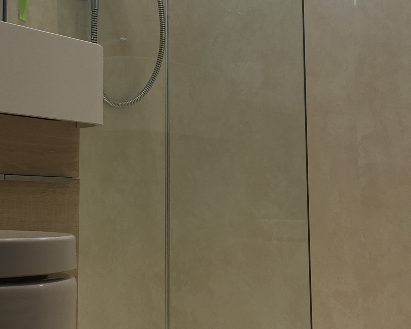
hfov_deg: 24.4
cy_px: 63
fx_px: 949
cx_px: 145
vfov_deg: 19.4
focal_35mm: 78
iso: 32
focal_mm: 4.15
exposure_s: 1/50
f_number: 2.2
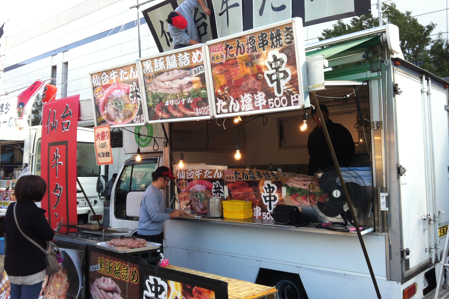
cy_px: 148
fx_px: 461
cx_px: 225
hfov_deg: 51.9
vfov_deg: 35.9
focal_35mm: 37
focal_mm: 3.85
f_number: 2.8
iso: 80
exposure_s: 1/256
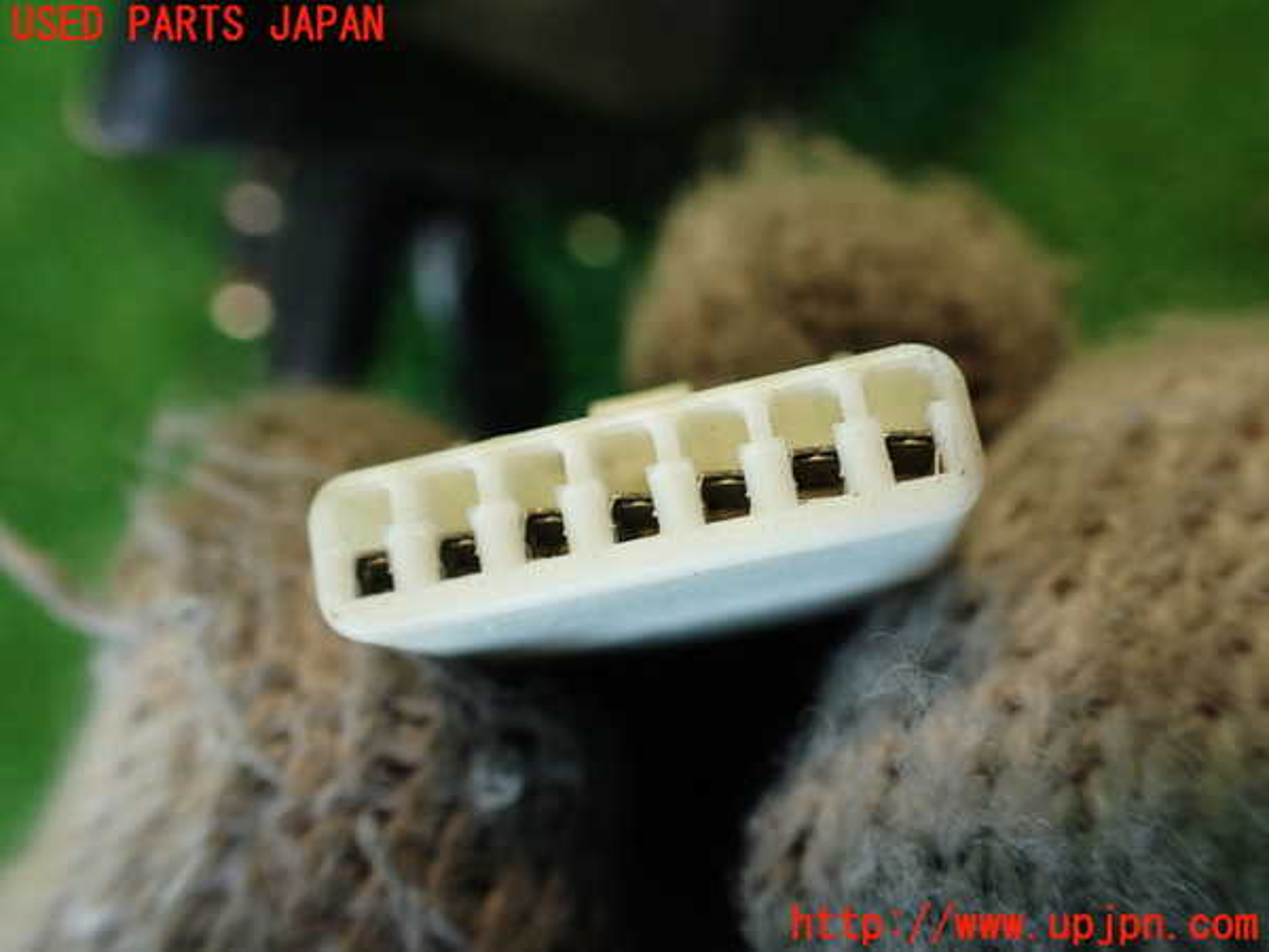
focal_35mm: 30
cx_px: 634
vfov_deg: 46.8
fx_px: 1100
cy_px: 476
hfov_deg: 60.0
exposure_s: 1/50
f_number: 2.3
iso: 200
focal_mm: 5.4
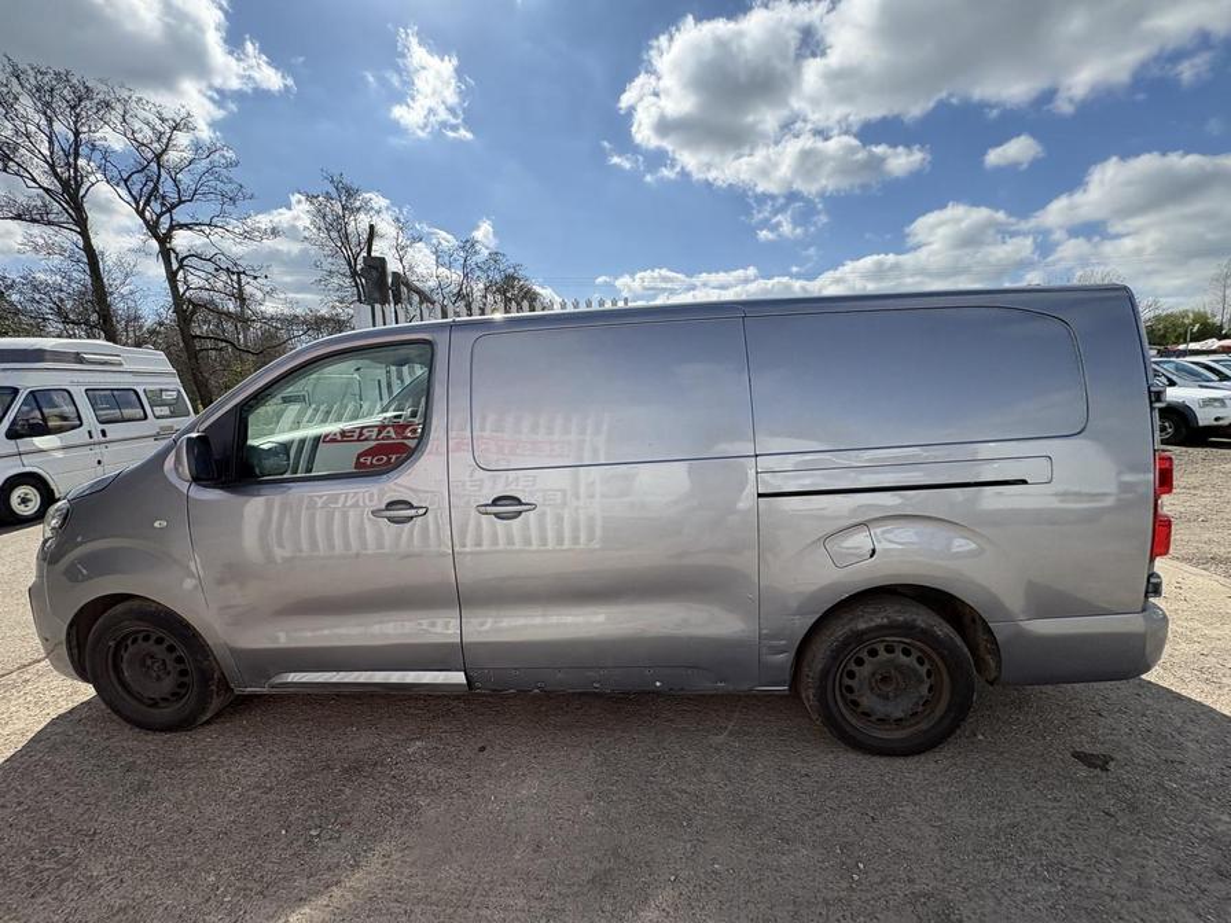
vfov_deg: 85.7
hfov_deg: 102.1
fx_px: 498
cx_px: 616
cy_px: 462
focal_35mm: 14
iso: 50
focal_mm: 2.22
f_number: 2.2
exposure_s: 1/1637
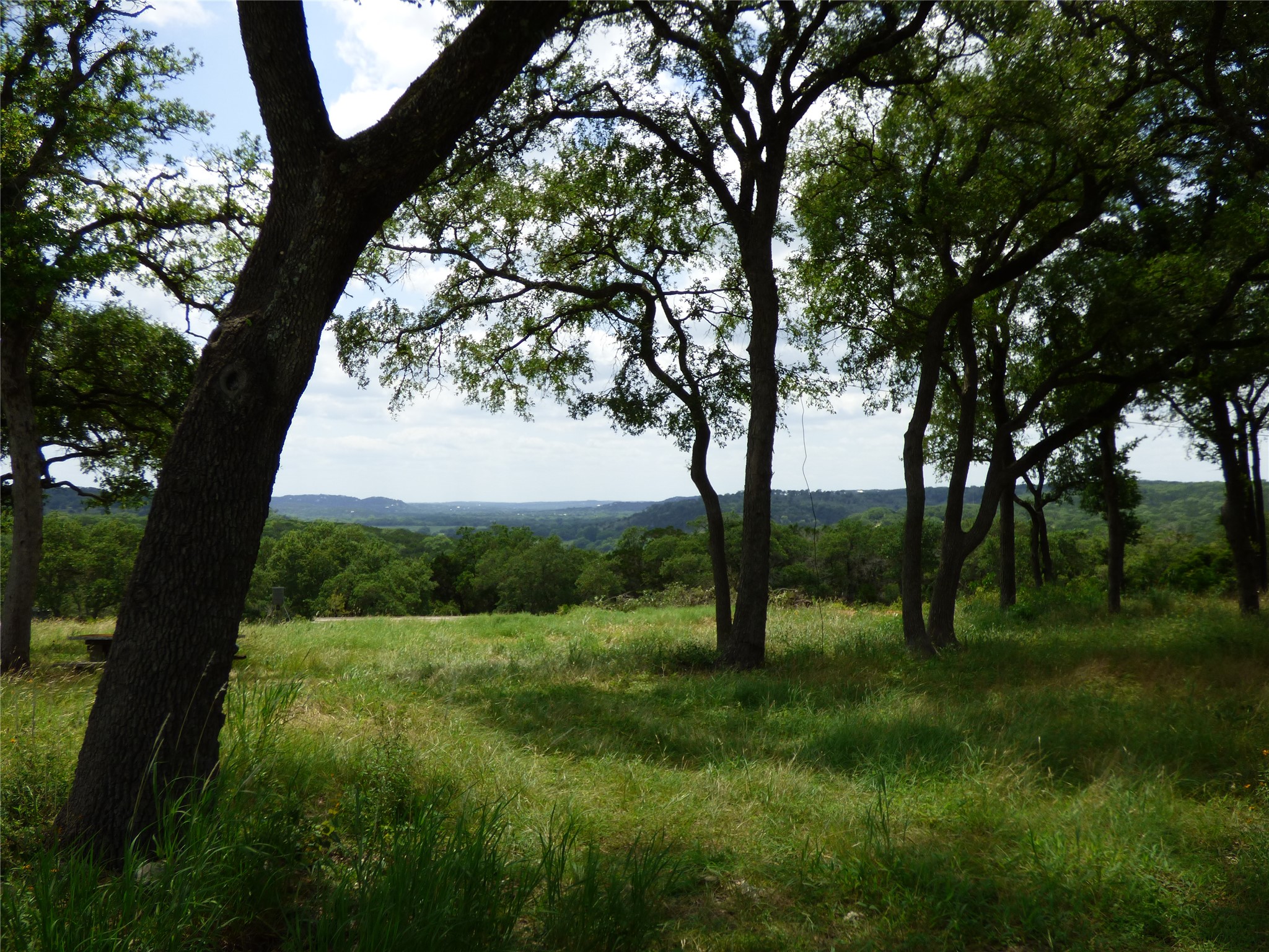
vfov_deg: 38.7
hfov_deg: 50.1
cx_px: 634
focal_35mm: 37
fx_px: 1356
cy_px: 476
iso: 100
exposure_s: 1/1000
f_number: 3.5
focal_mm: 6.47
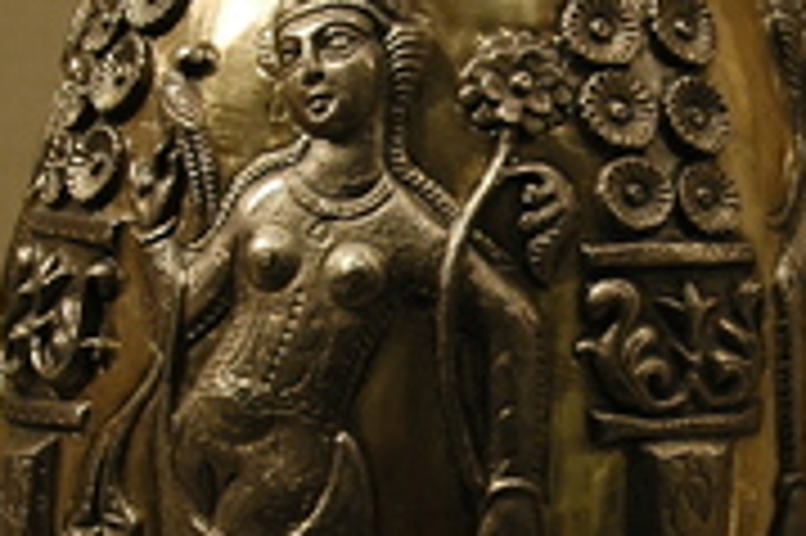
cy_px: 295
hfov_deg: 14.2
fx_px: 3221
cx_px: 536
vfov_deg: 9.5
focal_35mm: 144
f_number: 4
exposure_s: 1/20
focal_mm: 26
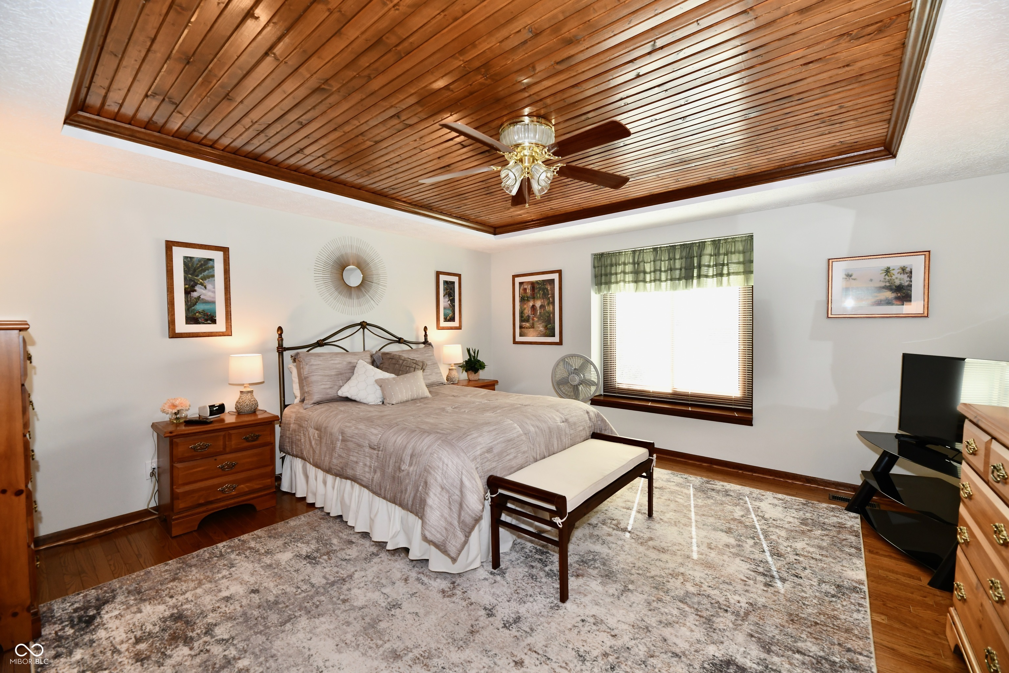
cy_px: 336
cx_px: 504
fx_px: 392
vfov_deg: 81.2
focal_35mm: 14
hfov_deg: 104.3
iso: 640
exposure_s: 1/60
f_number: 6.3
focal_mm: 14
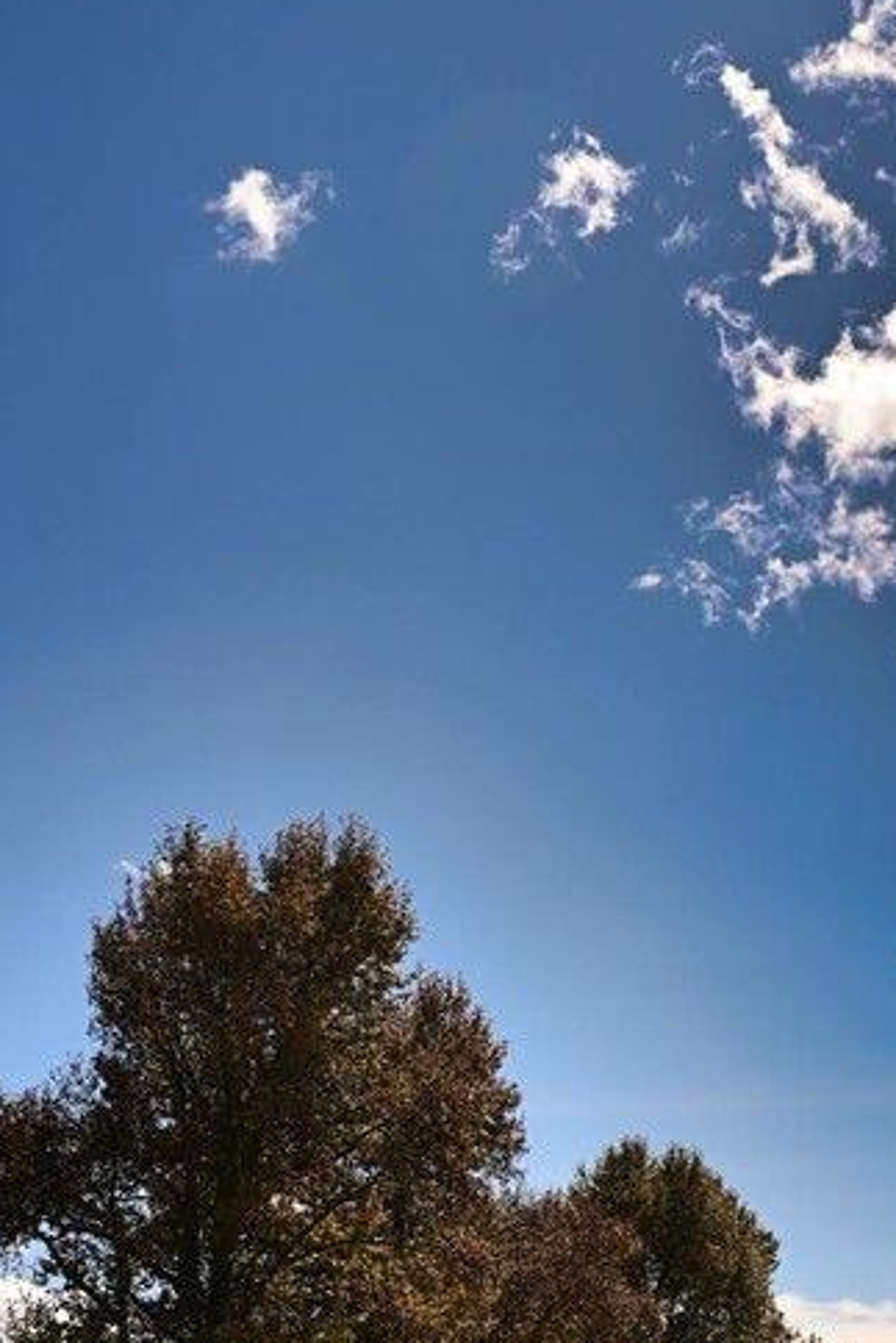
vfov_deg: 27.1
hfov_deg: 18.4
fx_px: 2686
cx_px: 897
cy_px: 1207
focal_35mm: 72
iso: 100
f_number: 9
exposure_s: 1/640
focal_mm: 34
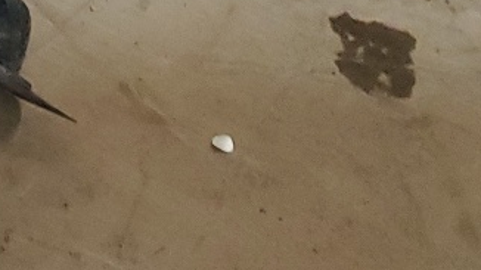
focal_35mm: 139
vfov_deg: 8.7
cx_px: -634
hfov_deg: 12.5
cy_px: 55
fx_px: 1772
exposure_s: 1/40
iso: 314
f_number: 1.5
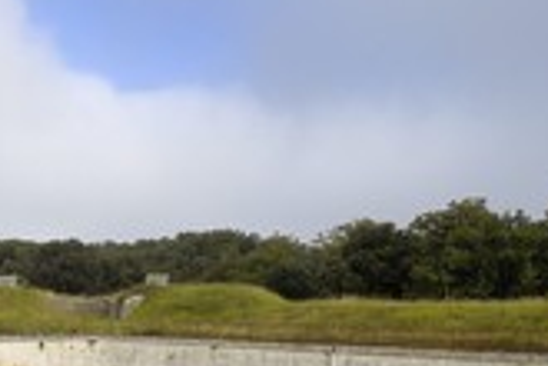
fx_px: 700
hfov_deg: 38.7
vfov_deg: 28.4
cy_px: 313
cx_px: 22
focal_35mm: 46
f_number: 9.5
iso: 100
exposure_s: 1/160
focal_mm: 12
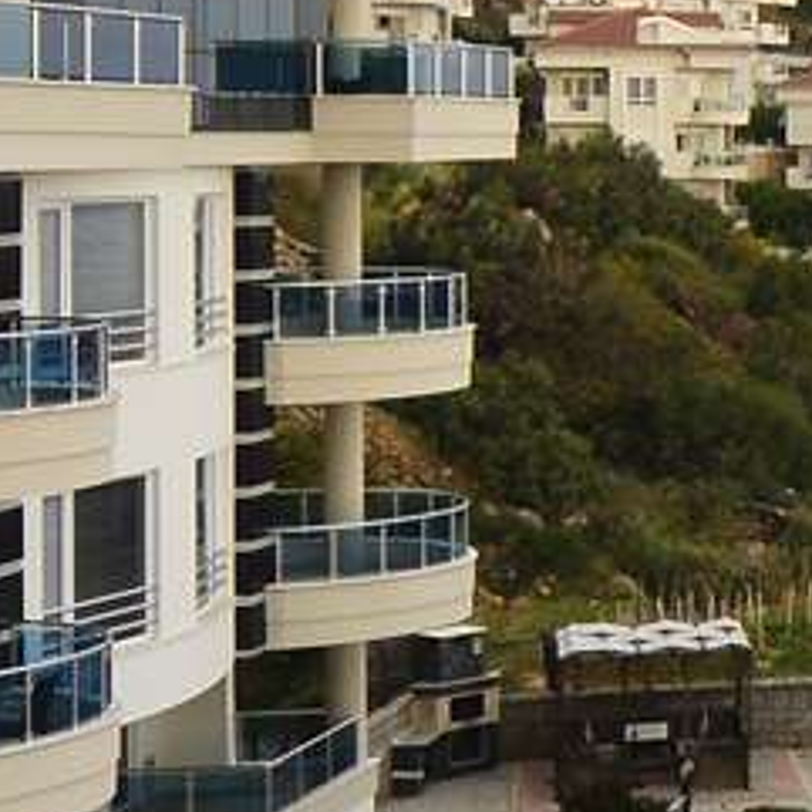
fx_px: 2893
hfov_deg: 12.2
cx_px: 2042
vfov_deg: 15.9
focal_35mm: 109
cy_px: 150
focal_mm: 12
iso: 100
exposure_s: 1/10
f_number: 9
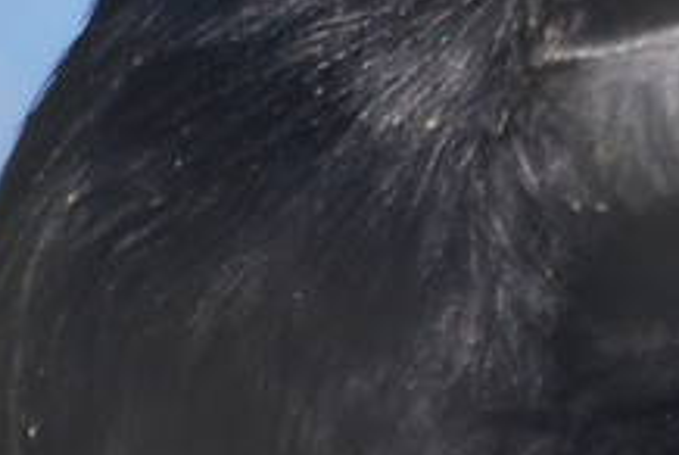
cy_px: -485
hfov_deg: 0.6
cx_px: 866
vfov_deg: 0.4
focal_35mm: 3309
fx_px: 62495
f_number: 5.6
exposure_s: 1/800
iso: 200
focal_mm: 300
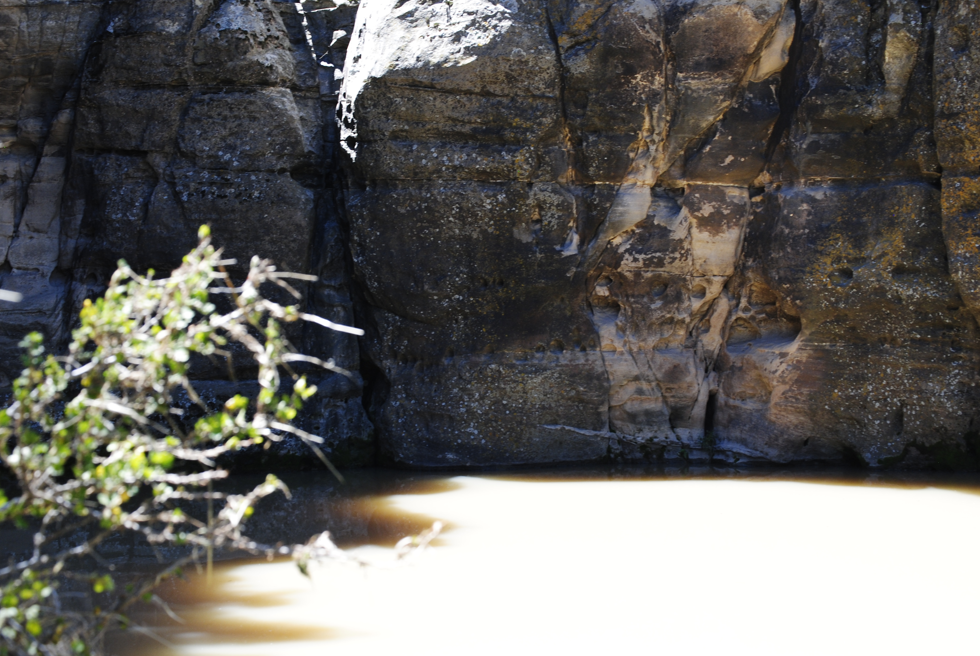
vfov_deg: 15.8
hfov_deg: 23.5
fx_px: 2358
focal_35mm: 87
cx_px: 489
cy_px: 329
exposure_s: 1/80
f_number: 8
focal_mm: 55
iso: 200
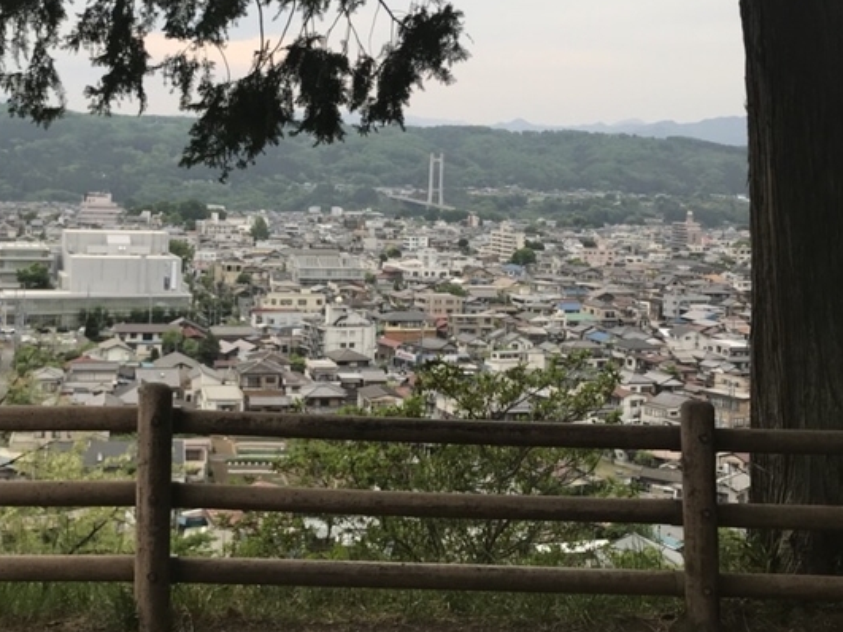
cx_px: 338
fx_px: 1315
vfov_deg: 26.8
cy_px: 205
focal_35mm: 54
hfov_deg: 35.4
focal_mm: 3.99
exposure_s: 1/563
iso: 20
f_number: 1.8
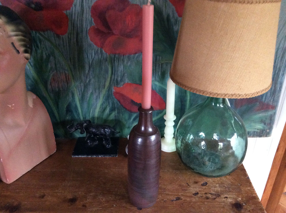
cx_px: 143
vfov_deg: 44.1
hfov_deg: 56.9
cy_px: 106
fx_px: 264
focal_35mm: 32
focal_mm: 3.3
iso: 400
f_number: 2.4
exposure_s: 1/17
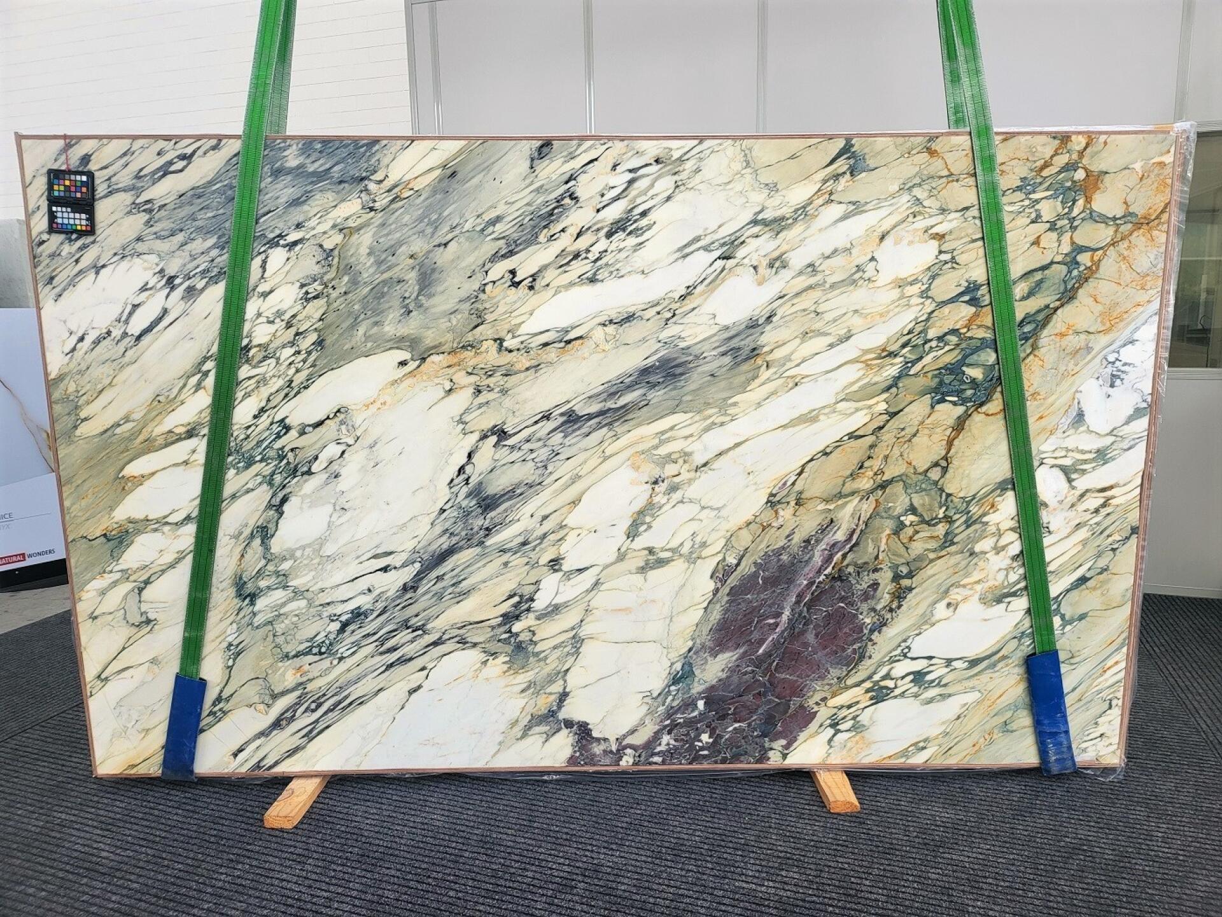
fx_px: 847
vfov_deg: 56.8
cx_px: 611
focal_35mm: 24
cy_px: 458
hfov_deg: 71.6
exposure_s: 1/115
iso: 40
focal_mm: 5
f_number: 1.8
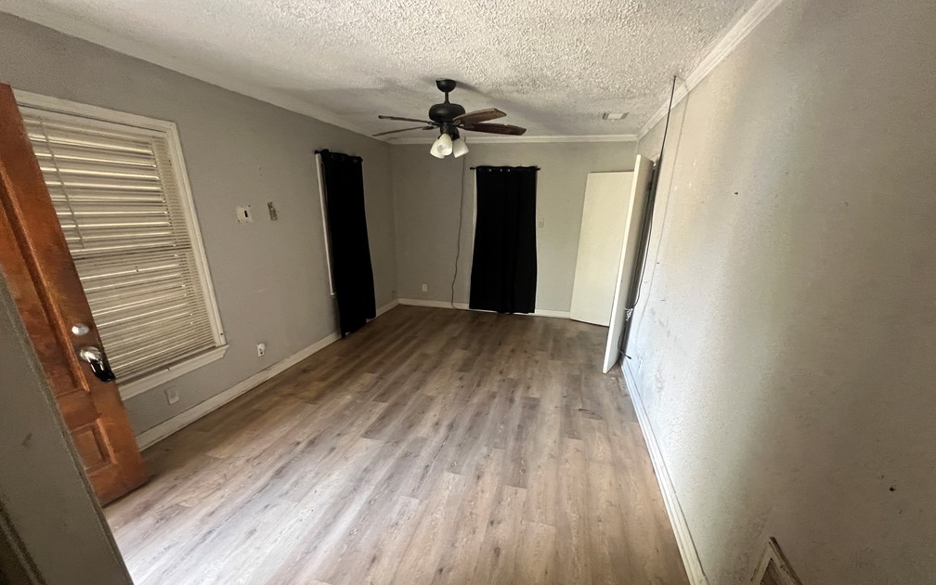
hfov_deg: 105.3
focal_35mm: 14
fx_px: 357
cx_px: 467
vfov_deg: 77.7
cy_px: 354
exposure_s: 1/60
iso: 320
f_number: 1.8
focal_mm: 1.57
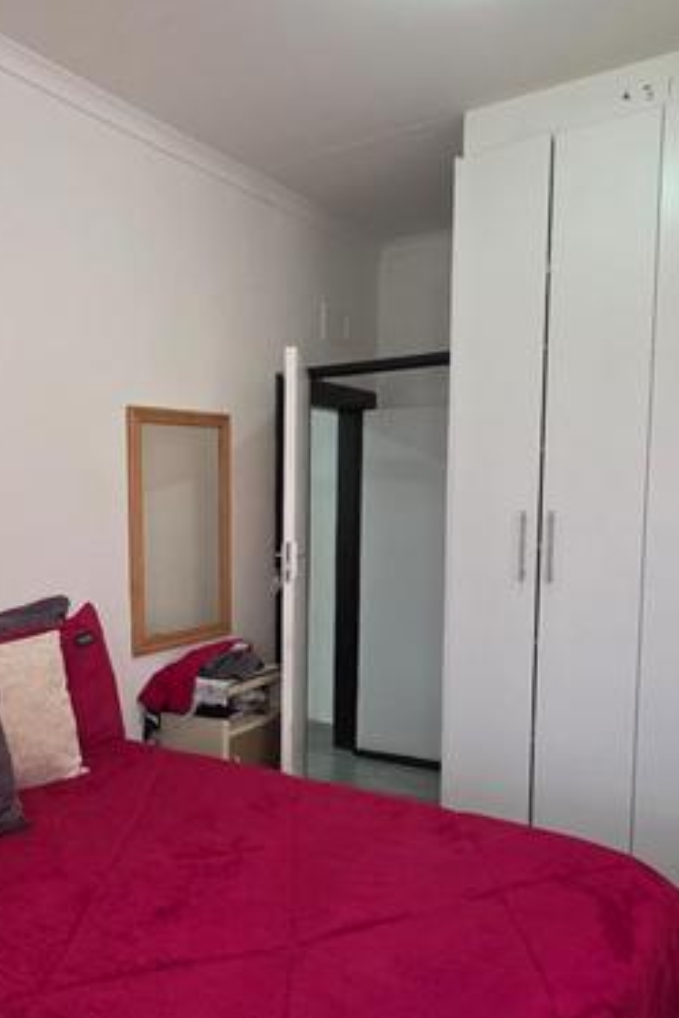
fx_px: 820
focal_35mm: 29
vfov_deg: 63.3
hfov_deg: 43.3
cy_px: 590
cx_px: 155
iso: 400
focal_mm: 2.2
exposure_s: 1/200
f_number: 1.9
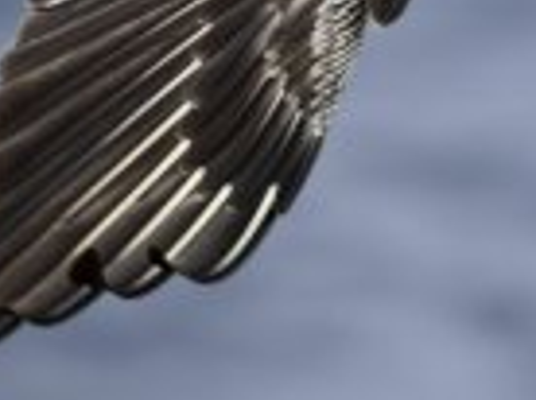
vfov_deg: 0.6
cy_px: -305
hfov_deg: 0.8
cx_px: 1321
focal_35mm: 2341
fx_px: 36185
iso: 2000
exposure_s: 1/2500
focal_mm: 420
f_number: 4
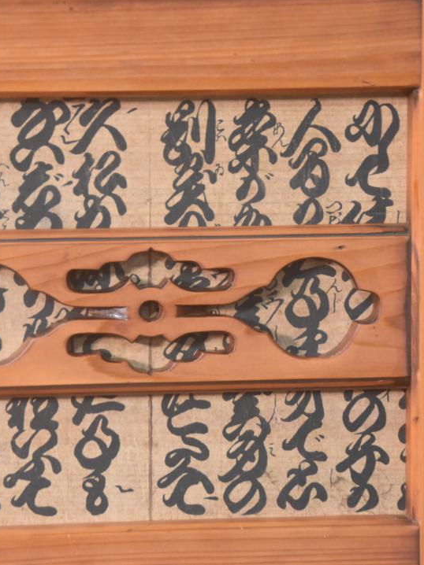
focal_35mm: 196
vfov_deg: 10.1
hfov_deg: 7.6
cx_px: 177
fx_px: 3203
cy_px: 282
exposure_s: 1/60
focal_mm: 90
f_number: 5.6
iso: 4000
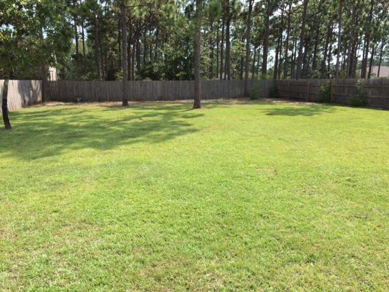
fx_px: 326
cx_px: 194
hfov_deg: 61.7
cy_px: 146
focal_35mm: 29
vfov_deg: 48.2
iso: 32
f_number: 2.2
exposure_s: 1/1026
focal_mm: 4.15
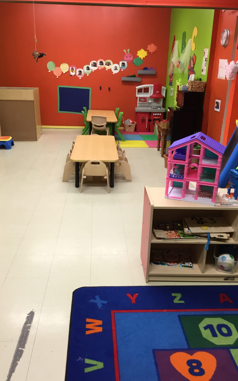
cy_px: 191
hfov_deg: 38.3
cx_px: 116
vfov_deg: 58.1
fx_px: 343
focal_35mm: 33
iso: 50
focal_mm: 3.3
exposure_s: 1/30
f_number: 2.4
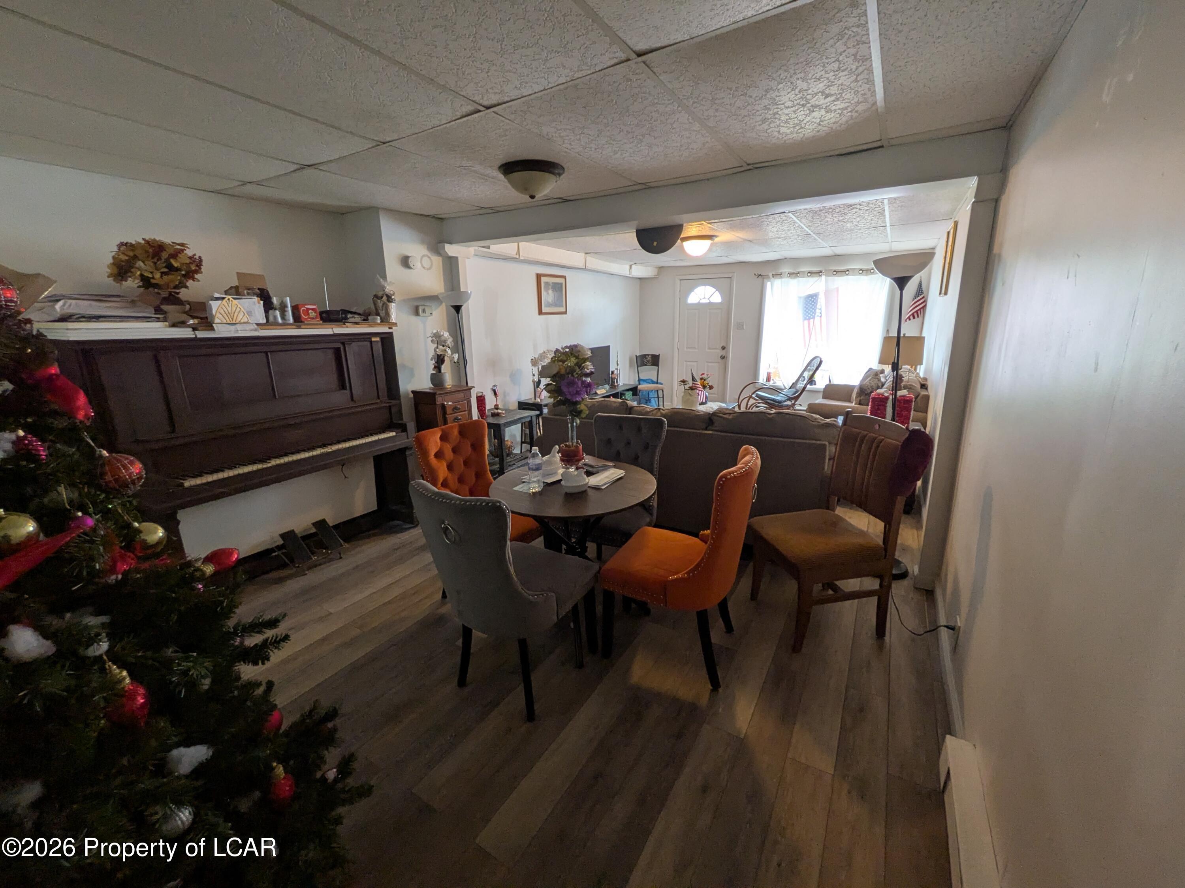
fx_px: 479
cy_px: 444
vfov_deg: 85.7
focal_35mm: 14
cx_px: 592
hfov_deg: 102.1
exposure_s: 1/40
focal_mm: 1.83
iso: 103
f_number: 2.2
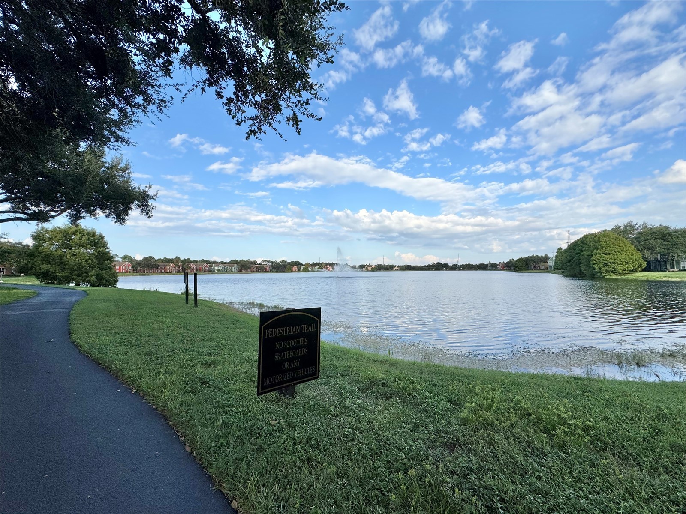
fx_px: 277
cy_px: 257
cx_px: 343
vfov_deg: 85.7
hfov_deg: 102.1
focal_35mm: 14
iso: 50
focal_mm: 2.22
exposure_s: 1/1832
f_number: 2.2
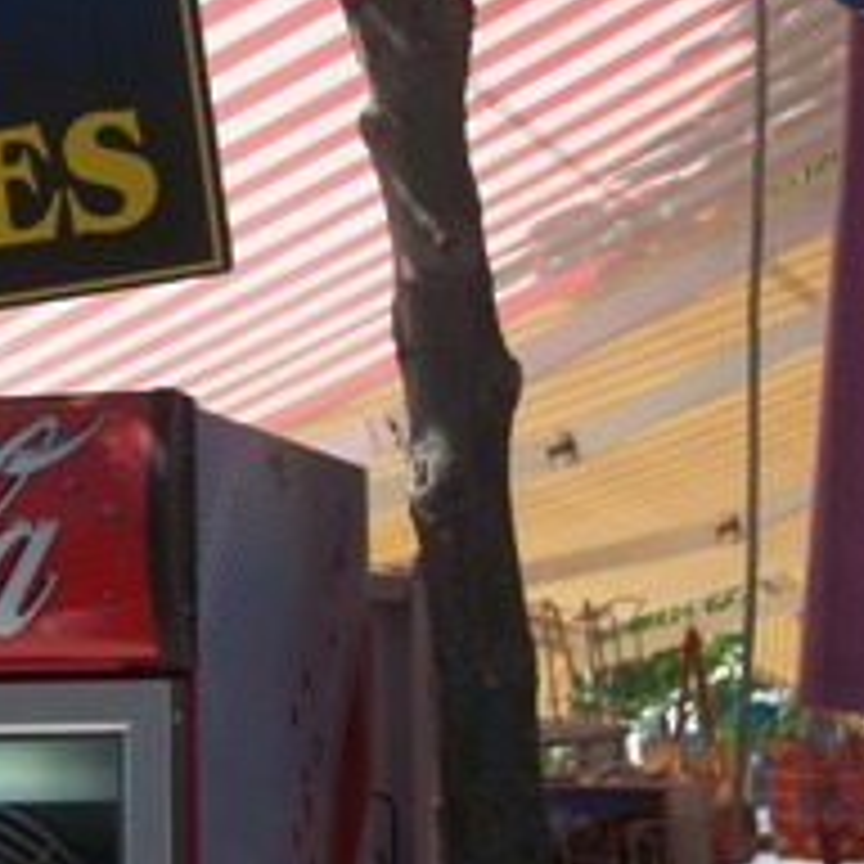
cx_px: -112
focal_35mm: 144
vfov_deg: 12.1
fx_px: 4066
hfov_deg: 11.9
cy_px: 148
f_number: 3.8
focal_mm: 12
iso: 80
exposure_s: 1/500
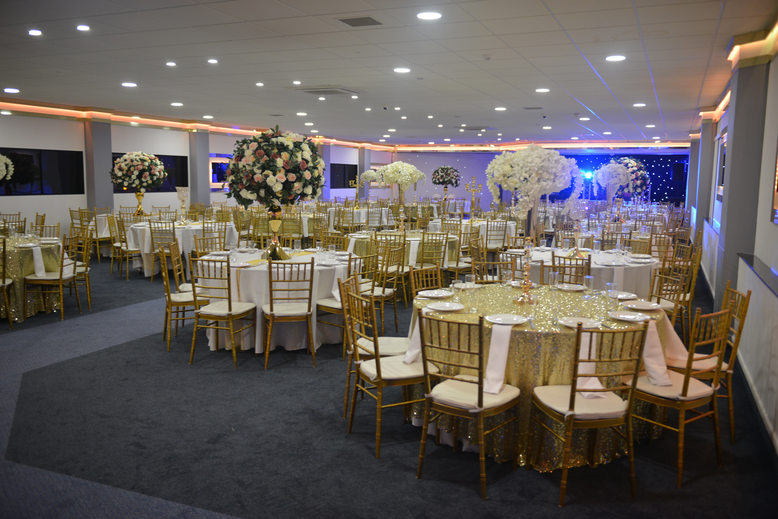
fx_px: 692
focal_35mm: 32
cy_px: 260
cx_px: 389
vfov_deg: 41.1
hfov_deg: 58.7
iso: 1000
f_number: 2.8
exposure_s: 1/125
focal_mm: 32
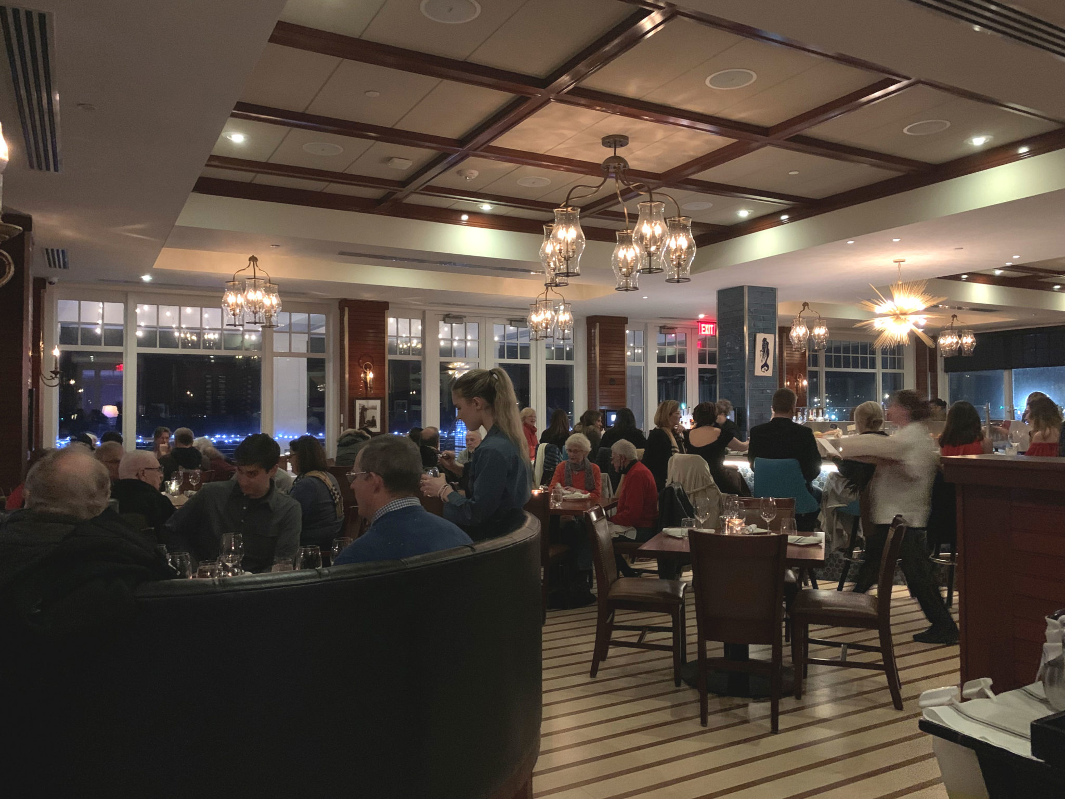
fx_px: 800
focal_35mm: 26
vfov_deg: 53.1
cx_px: 532
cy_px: 400
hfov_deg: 67.3
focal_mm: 4.25
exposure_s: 1/20
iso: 640
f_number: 1.8
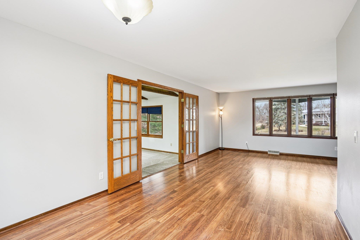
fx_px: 160
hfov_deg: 96.7
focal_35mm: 16
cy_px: 120
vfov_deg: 73.7
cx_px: 180
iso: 400
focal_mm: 16
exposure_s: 1/10
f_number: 8
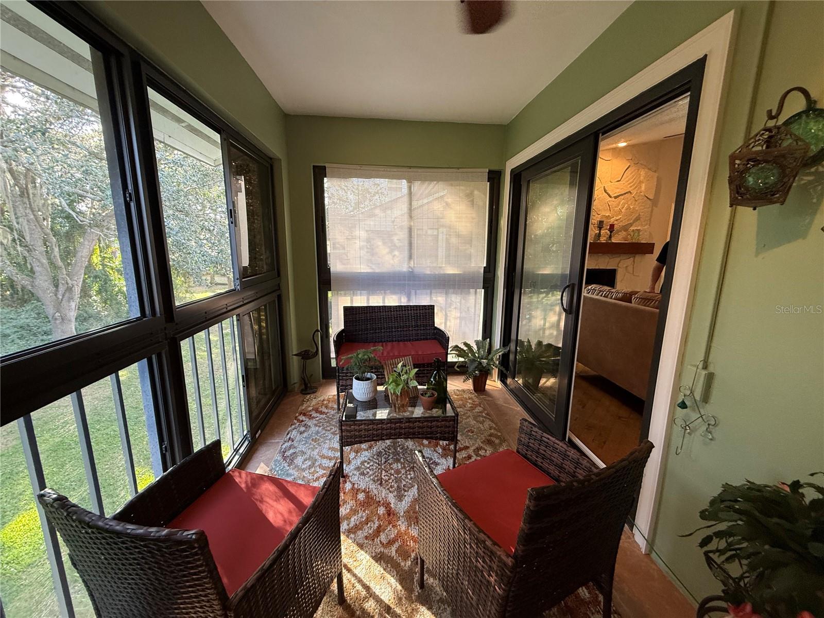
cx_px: 412
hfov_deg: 102.1
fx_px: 333
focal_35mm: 14
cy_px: 309
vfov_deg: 85.7
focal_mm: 2.22
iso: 200
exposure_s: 1/60
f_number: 2.2
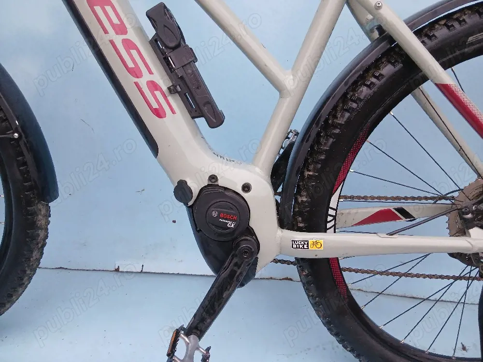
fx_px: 363
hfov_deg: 67.3
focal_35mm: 26
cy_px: 181
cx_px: 242
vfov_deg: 53.1
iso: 160
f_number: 1.8
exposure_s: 1/50.3
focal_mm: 3.98
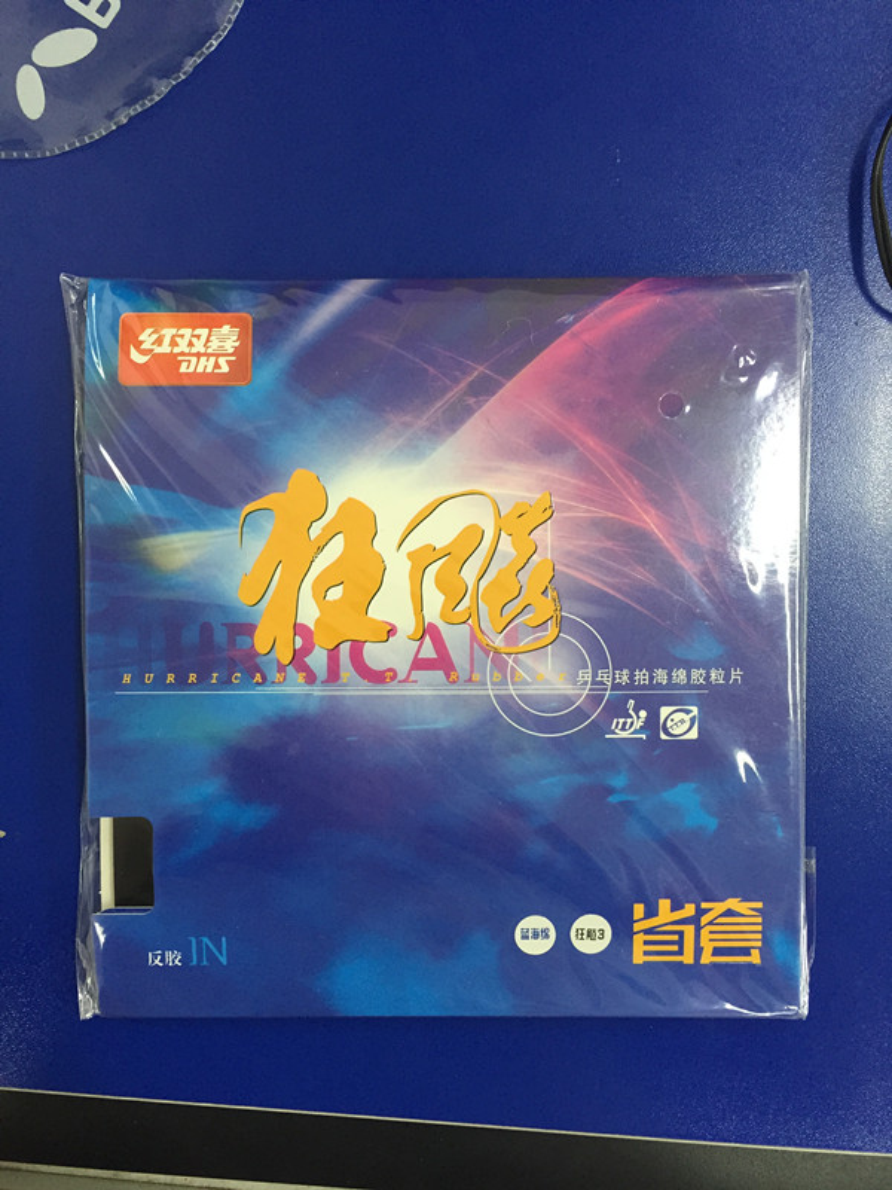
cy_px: 595
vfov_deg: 61.7
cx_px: 446
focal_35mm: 29
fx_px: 996
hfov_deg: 48.2
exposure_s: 1/30
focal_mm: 4.15
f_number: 2.2
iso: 125
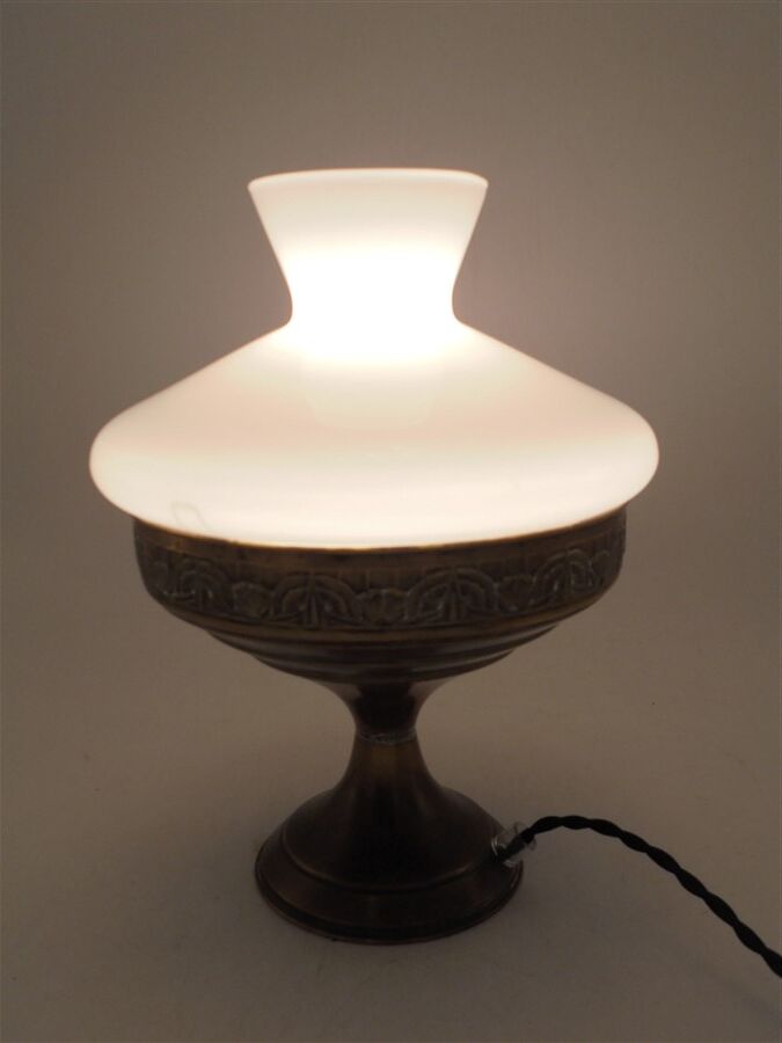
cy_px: 522
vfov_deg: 54.0
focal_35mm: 34
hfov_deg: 41.8
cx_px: 391
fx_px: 1024
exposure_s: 1/80
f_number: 4
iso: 100
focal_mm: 6.1
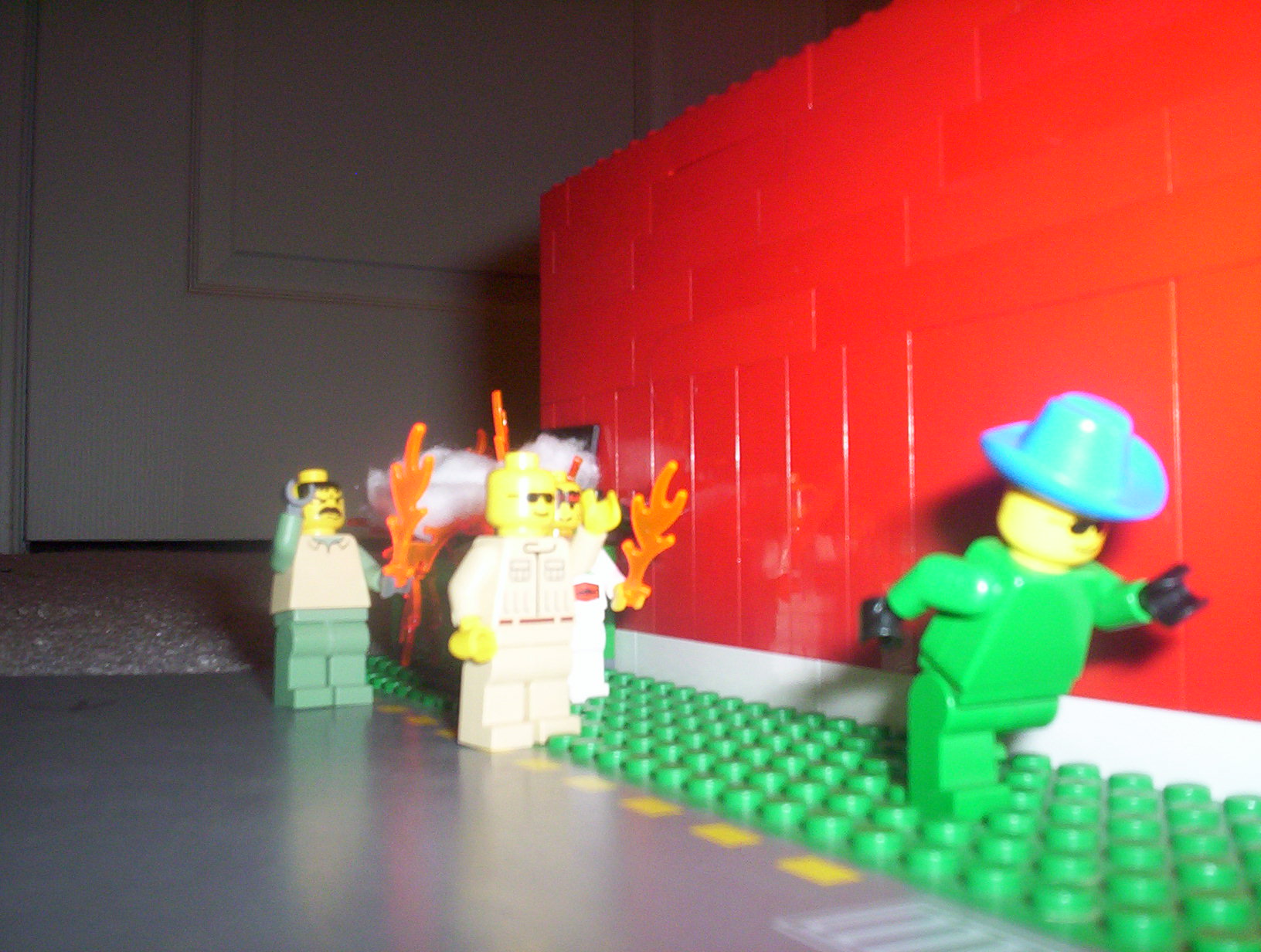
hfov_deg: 48.9
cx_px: 630
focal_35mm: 38
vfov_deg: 37.9
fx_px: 1388
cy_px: 476
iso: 140
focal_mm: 4.99
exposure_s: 1/60
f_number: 4.5
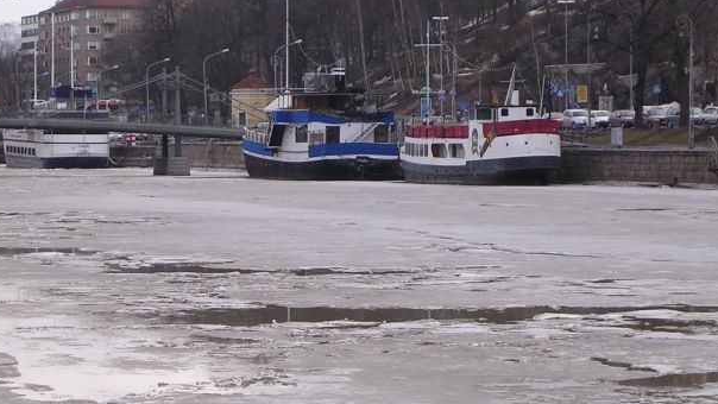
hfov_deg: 13.0
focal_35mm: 166
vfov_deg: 7.3
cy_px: 162
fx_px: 3161
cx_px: 364
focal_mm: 17.4
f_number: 4.9
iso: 100
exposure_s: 1/199
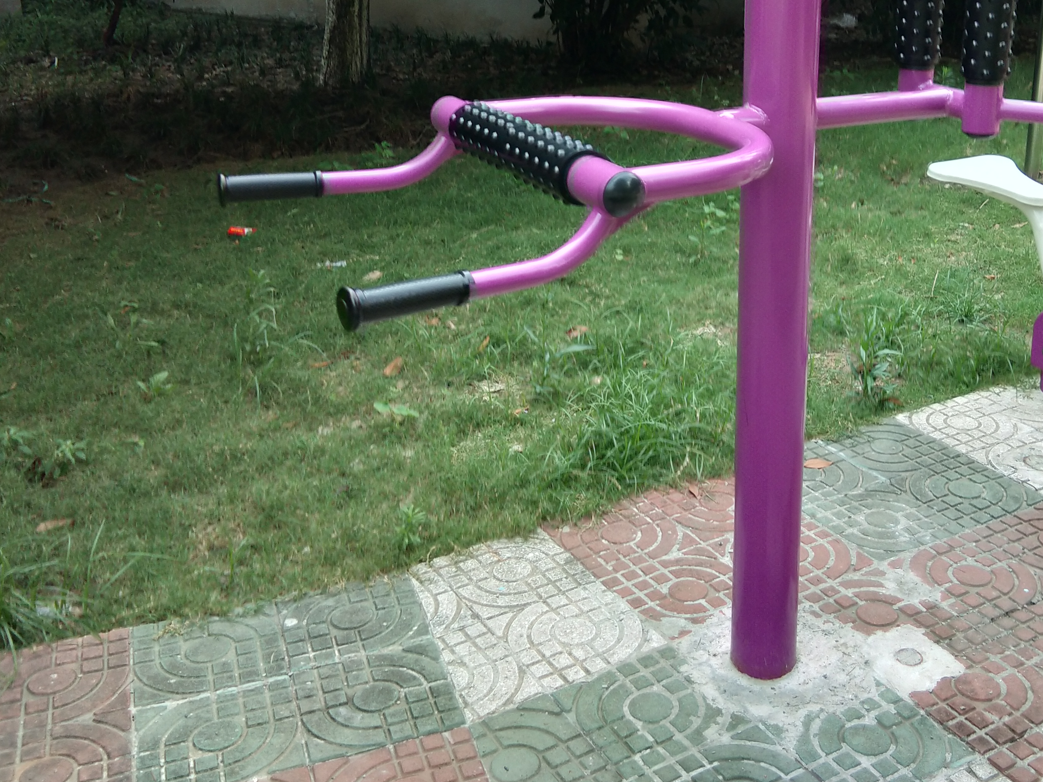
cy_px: 222
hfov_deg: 40.1
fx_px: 1416
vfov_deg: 30.5
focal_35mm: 47
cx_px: 655
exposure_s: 1/121
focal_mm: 3.69
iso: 50
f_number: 2.2
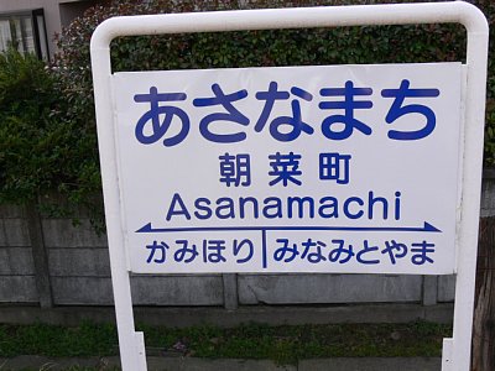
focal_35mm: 40
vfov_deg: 36.0
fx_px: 572
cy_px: 186
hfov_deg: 46.8
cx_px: 248
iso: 80
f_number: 5.6
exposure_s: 1/100
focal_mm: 8.5
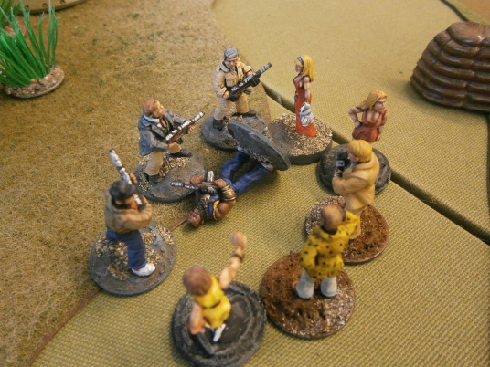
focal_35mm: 26
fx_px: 368
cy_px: 184
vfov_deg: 53.1
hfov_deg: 67.3
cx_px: 245
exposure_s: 1/25
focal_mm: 4.7
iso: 400
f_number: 2.8
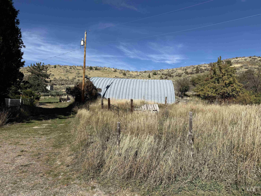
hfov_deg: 71.6
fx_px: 181
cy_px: 98
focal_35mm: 24
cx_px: 130
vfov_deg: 56.8
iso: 80
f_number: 1.78
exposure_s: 1/6173
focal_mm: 6.76
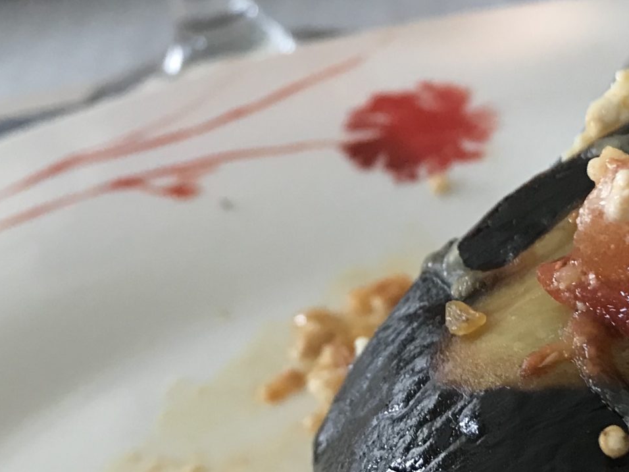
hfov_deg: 25.9
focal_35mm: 75
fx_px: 1363
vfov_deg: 19.6
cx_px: 388
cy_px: 200
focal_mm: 3.99
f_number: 1.8
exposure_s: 1/17
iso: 50
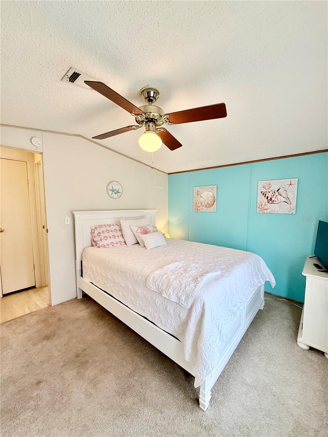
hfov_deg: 85.7
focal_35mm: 14
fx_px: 177
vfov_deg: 102.1
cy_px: 218
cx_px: 164
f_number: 2.2
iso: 200
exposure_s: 1/120
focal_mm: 2.22
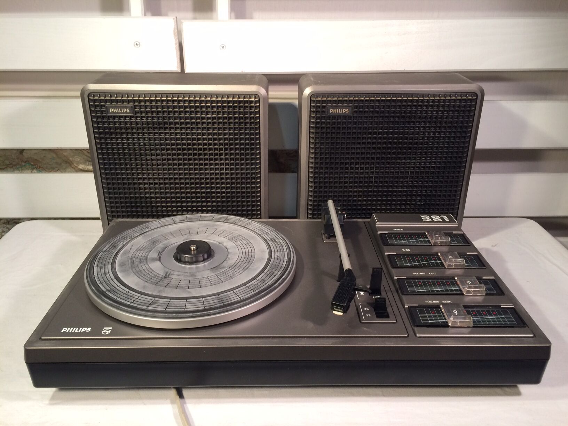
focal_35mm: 29
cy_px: 213
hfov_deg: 61.7
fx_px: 476
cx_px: 284
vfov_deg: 48.2
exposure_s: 1/33
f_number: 2.2
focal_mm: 4.15
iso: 50
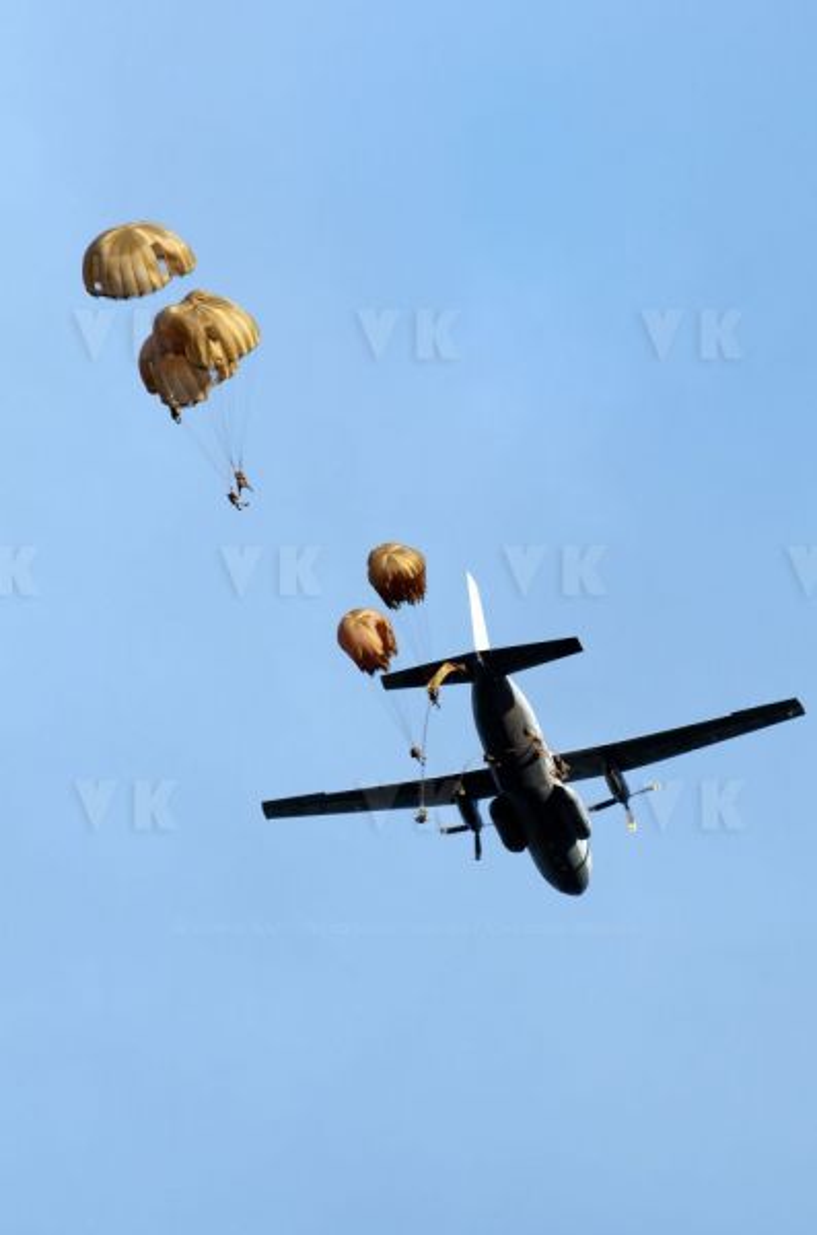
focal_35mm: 300
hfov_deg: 4.6
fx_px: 10265
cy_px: 618
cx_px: 408
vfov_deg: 6.9
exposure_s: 1/800
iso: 400
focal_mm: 200
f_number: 8
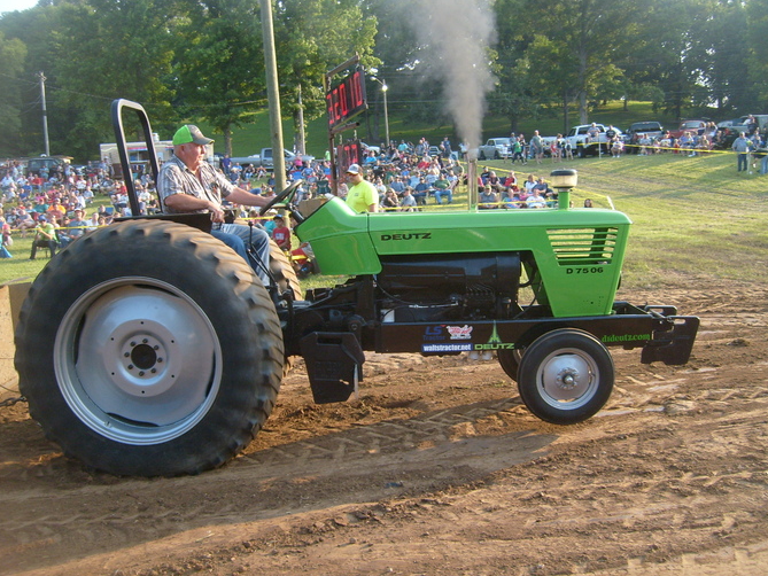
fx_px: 799
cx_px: 386
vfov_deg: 39.7
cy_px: 282
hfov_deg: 51.3
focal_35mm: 36
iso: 80
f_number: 2.8
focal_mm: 5.8
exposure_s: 1/250
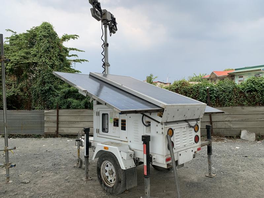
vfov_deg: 53.1
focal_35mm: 26
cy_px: 99
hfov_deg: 67.3
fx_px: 198
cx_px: 132
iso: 25
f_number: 1.8
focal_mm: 4.25
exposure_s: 1/1468
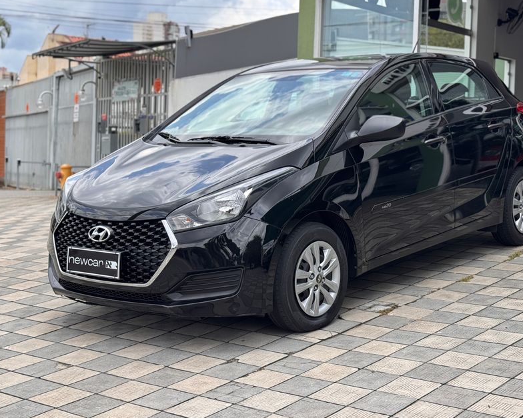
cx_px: 280
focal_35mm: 57
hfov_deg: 33.0
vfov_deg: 26.6
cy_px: 179
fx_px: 882
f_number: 1.78
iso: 64
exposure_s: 1/1637
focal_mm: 6.76
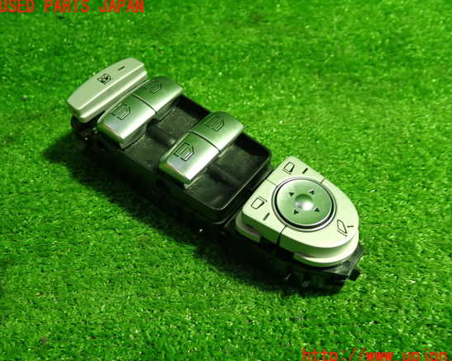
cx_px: 241
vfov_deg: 45.8
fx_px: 428
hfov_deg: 55.6
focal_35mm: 32
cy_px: 182
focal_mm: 5.4
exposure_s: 1/30
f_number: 2.3
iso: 320
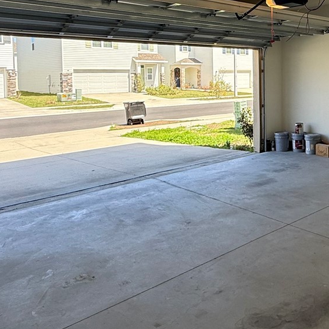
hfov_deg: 43.3
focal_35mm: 35
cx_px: 294
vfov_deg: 45.8
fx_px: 376
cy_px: 90
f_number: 2.2
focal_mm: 2.22
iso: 64
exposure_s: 1/490
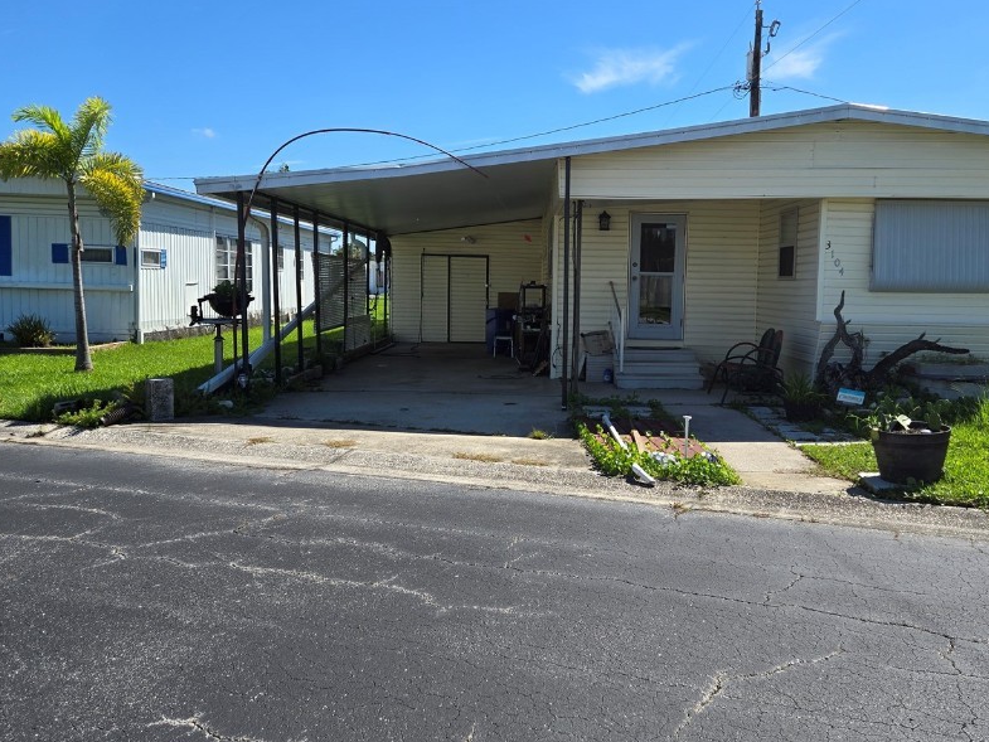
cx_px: 572
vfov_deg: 46.8
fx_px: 857
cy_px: 339
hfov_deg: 59.7
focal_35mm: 30
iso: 25
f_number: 1.8
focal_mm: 5.4
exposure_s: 1/1765
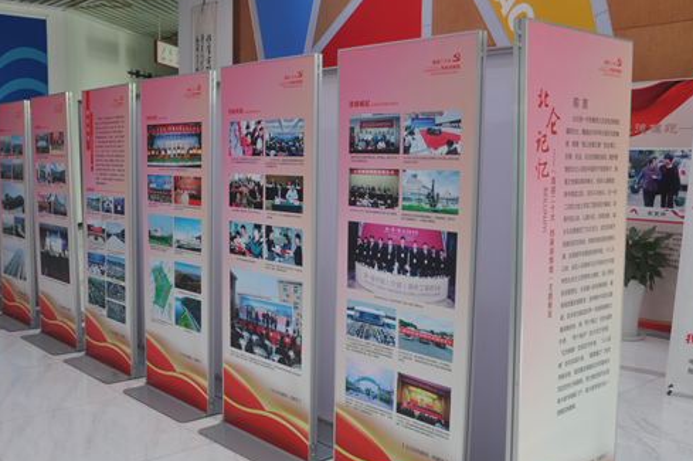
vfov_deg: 34.4
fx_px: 743
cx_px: 278
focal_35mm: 39
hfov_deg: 49.7
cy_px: 260
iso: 200
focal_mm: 21
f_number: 3.8
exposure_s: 1/8
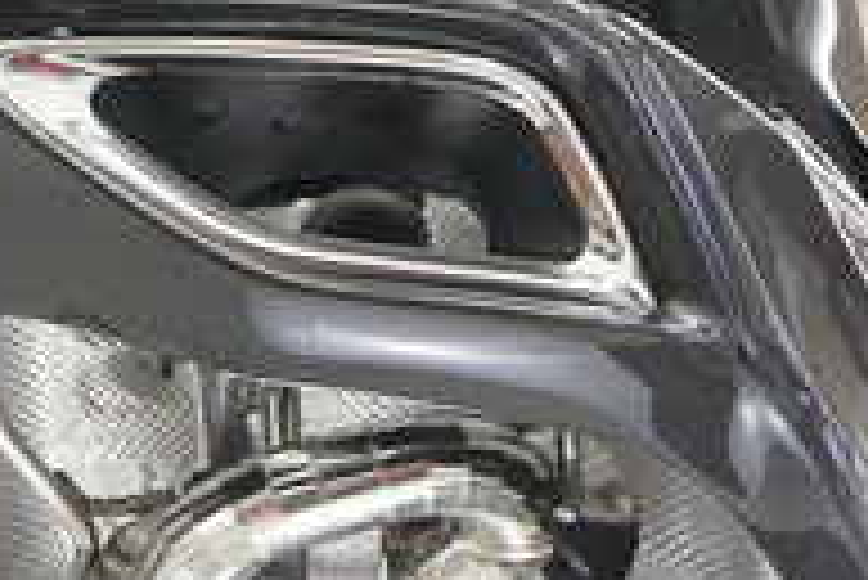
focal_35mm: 183
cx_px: -702
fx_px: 4416
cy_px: 522
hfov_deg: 10.5
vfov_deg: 7.5
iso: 3200
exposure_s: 1/160
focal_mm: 38
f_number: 4
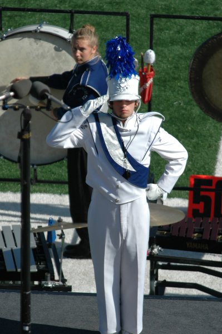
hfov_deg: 2.3
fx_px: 5559
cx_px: 111
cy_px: 167
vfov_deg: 3.4
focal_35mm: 600
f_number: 5.6
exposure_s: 1/1250
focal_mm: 400
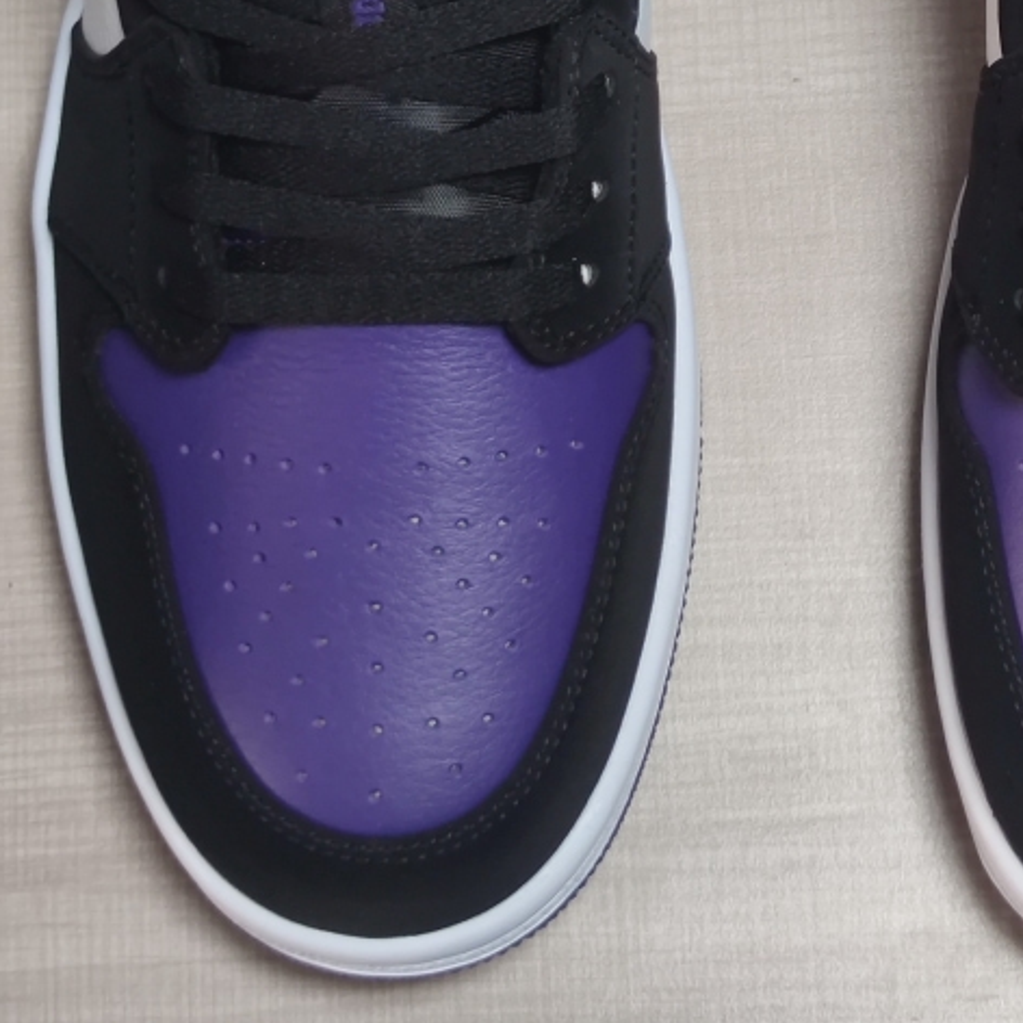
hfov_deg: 15.1
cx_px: 785
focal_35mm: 115
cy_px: -11
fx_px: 3845
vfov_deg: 14.9
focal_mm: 6.72
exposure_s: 1/95
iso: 276
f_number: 1.69
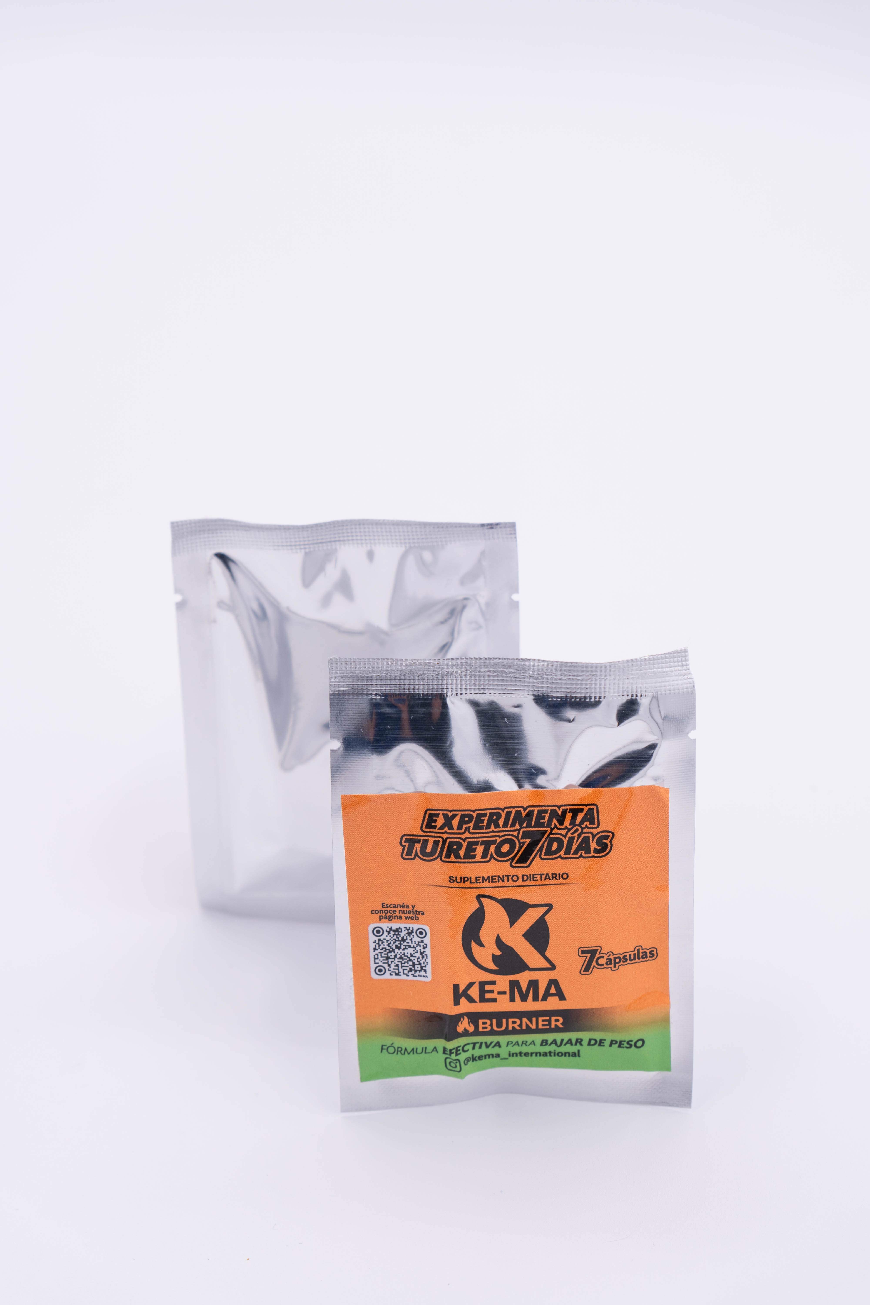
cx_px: 435
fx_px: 3806
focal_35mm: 105
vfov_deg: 19.5
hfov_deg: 13.0
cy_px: 652
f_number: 4.5
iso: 100
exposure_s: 1/200
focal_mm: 70
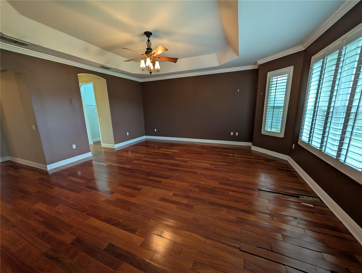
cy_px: 136
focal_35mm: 12
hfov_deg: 110.5
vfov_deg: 94.6
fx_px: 126
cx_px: 181
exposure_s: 1/40
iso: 89
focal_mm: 2.02
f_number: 1.7
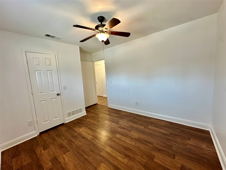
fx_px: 91
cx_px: 113
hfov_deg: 102.1
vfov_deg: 85.7
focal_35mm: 14
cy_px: 85
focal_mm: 2.22
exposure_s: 1/120
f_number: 2.2
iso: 200
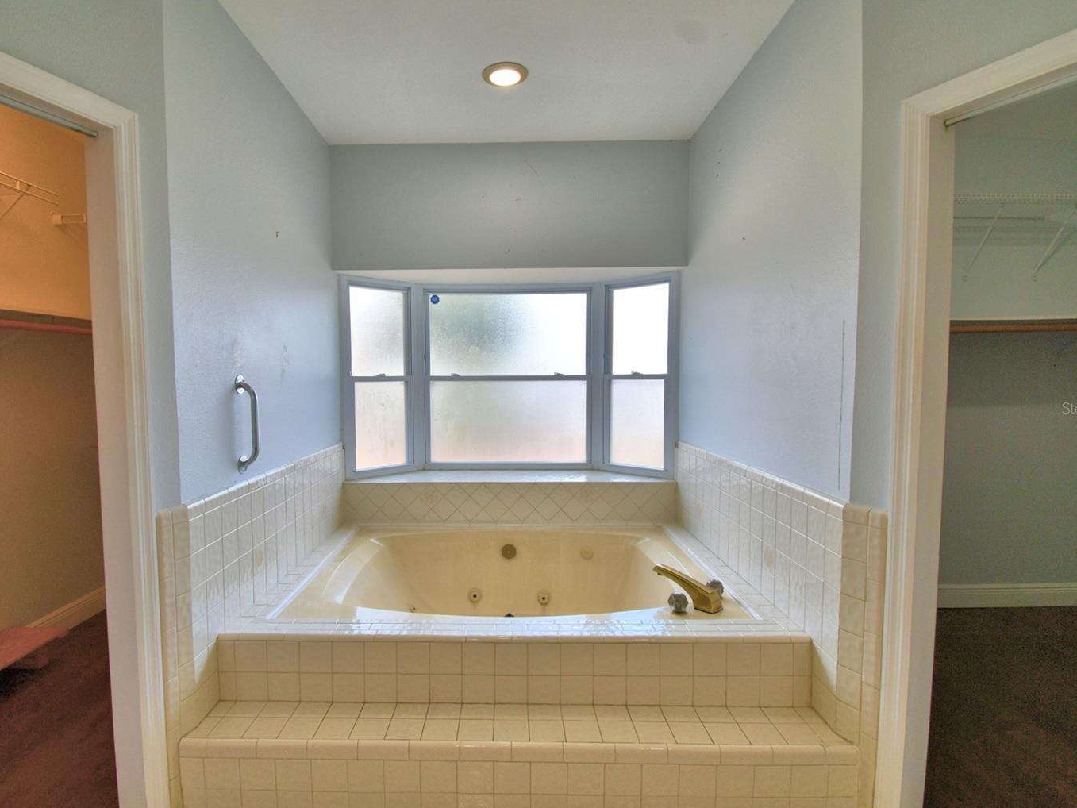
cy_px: 408
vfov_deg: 74.7
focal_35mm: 17
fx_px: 529
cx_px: 498
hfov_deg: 90.9
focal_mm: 10
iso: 200
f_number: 4.5
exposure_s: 1/125
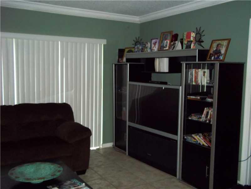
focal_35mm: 36
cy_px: 94
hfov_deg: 51.4
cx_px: 126
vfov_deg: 39.7
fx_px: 261
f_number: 3.1
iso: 320
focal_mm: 6.5
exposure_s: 1/30
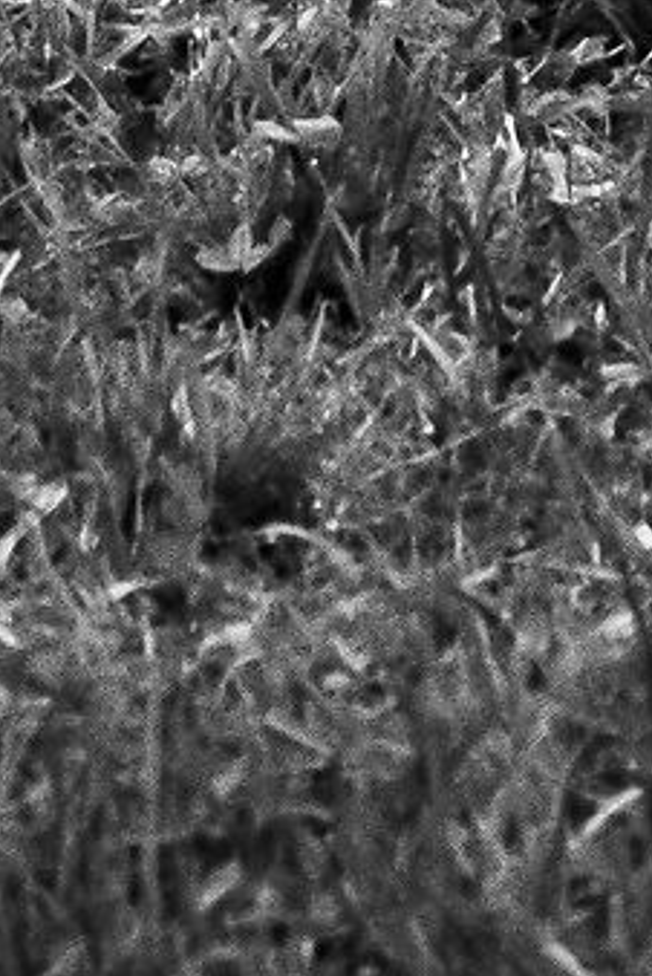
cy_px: -2440
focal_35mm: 624
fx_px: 16916
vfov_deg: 3.2
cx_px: 320
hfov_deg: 2.2
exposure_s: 1/250
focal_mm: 58.6
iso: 3200
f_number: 5.6
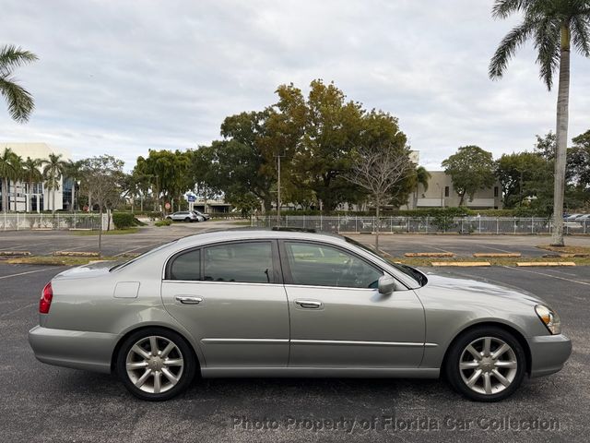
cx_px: 295
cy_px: 222
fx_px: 409
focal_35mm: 24
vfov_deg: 56.8
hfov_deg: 71.6
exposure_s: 1/702
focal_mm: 6.76
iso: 80
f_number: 1.78
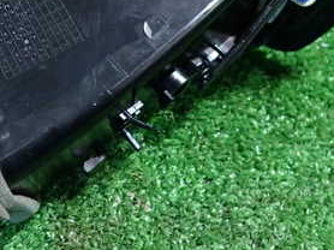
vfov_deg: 26.1
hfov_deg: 35.2
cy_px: 24
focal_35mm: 54
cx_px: 111
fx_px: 521
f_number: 2
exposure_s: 1/30
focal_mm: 4.5
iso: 400
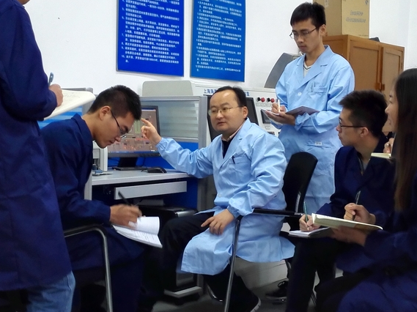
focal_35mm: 51
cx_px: 212
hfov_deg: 37.5
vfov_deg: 28.5
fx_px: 614
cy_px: 148
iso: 100
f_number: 2
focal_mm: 3.8
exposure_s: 1/33.3
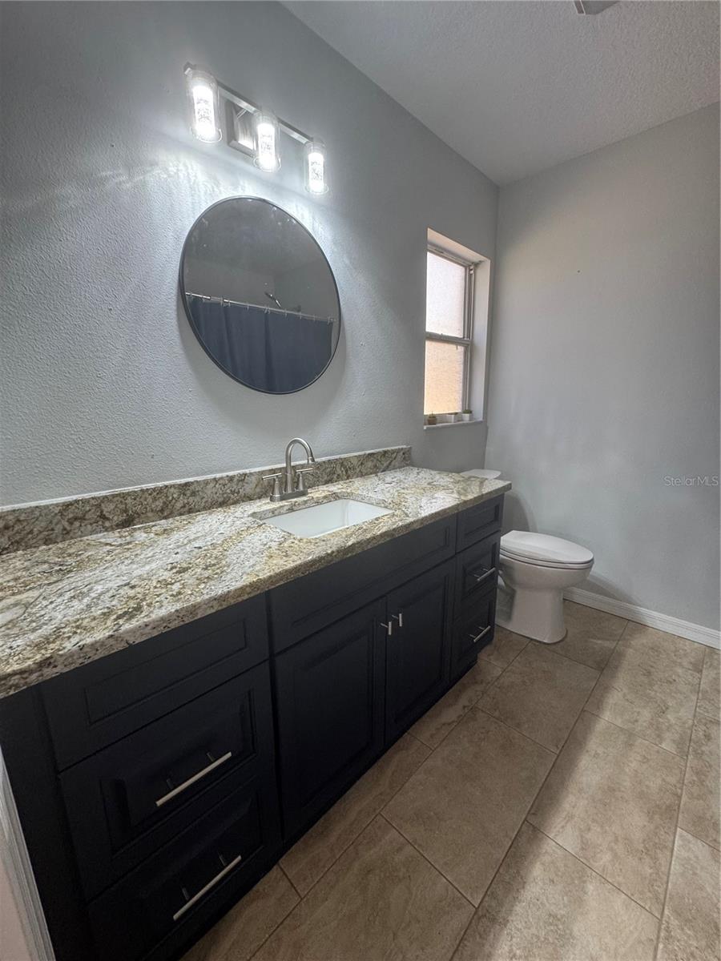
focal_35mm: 14
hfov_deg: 85.7
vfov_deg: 102.1
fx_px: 389
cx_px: 360
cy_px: 480
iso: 160
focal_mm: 2.22
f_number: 2.2
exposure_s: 1/60
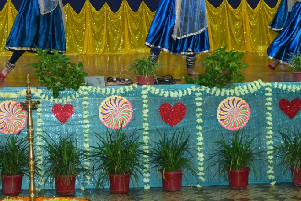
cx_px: 67
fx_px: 752
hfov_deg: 22.4
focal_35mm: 90
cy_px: -8
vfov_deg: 14.9
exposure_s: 1/200
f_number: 4
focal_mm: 38
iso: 1600
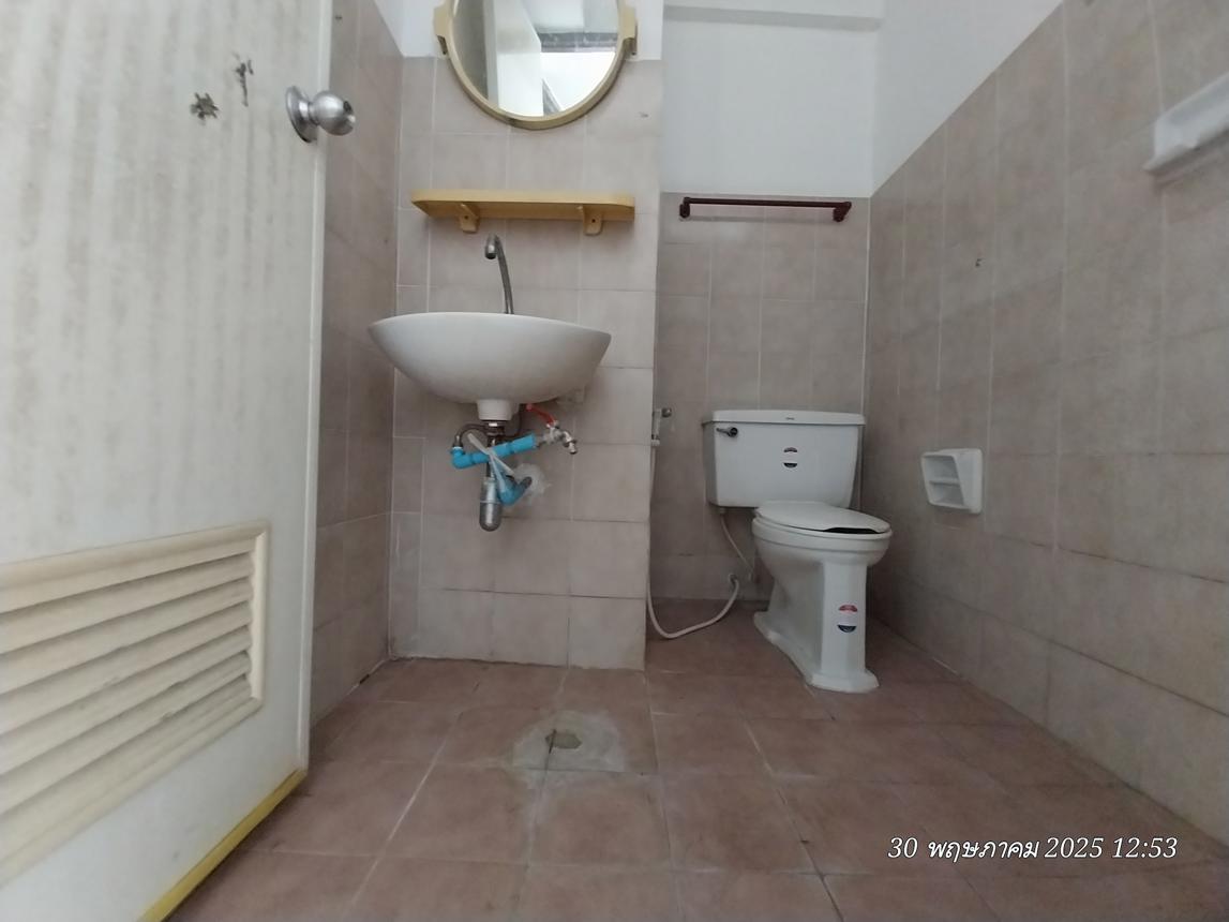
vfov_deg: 89.9
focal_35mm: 13
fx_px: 462
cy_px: 461
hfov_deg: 106.2
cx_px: 614
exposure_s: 1/14
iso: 500
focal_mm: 1.3
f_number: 2.2
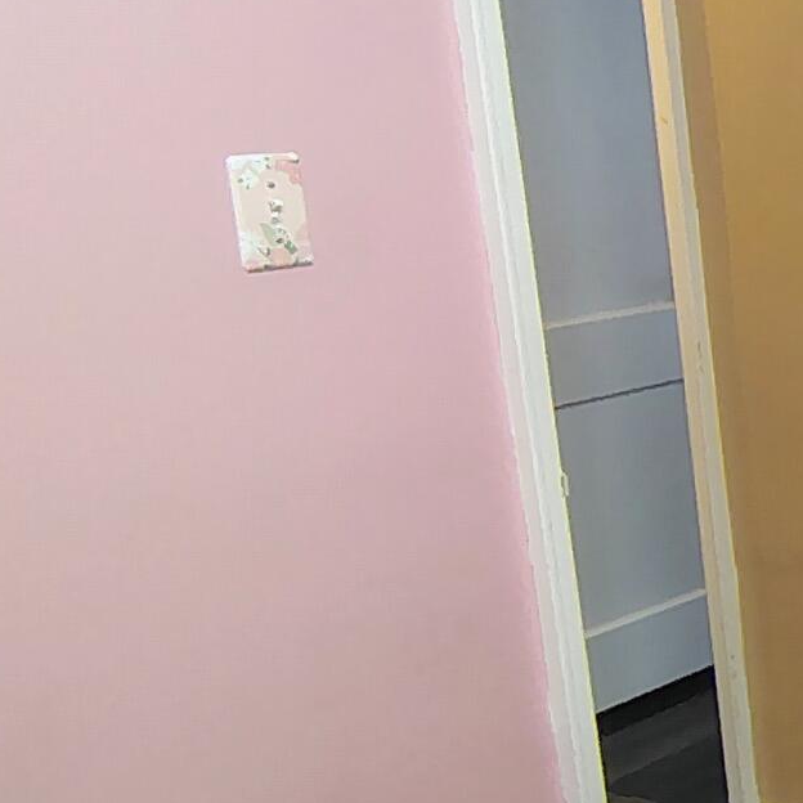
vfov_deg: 25.3
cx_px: 1627
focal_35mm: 68
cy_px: 506
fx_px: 1785
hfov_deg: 17.6
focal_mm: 2.13
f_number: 2.2
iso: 451
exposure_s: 1/24
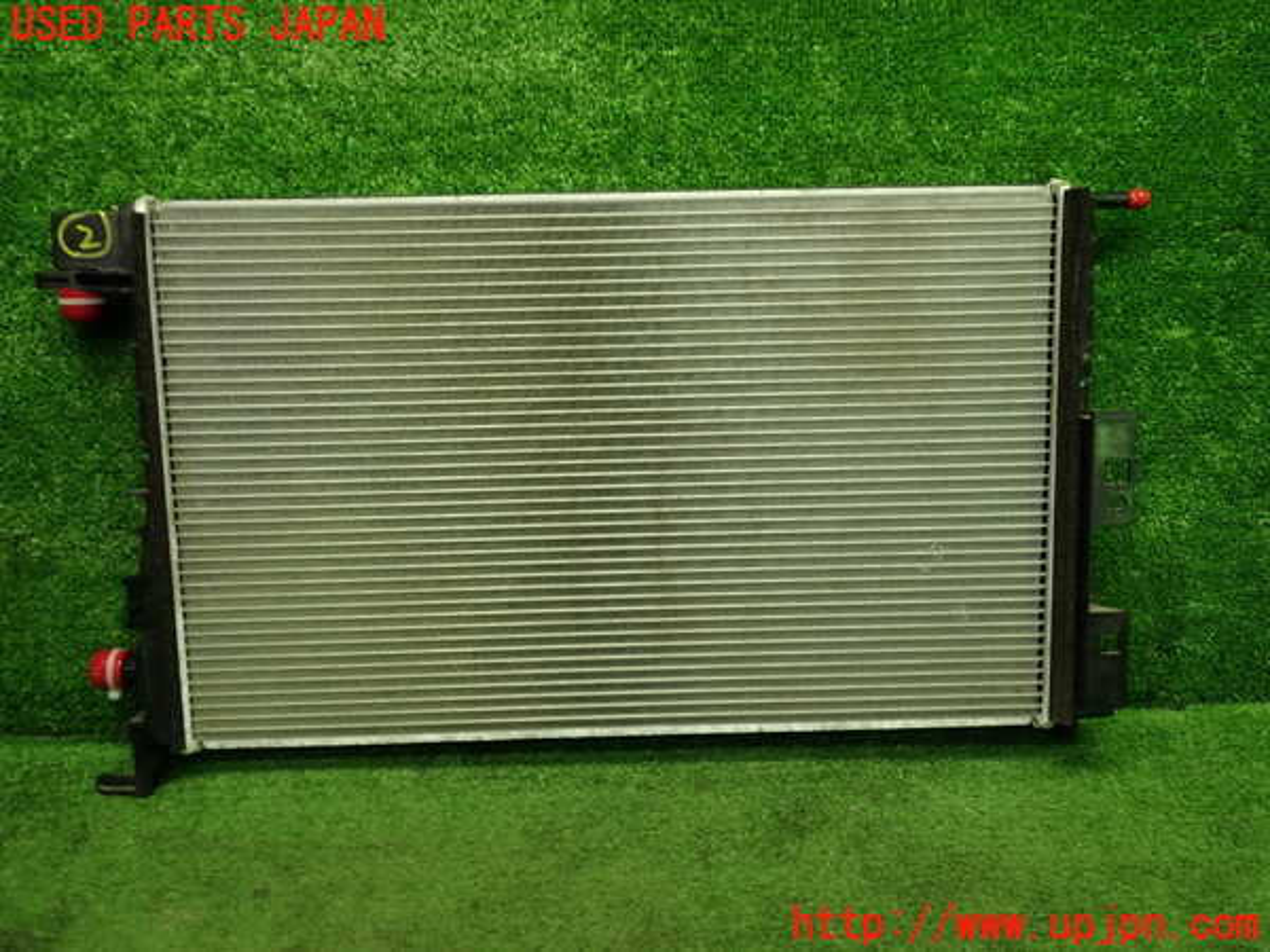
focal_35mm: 30
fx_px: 1101
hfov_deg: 60.0
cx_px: 635
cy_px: 476
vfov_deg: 46.8
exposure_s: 1/50
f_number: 2.3
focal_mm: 5.4
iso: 200
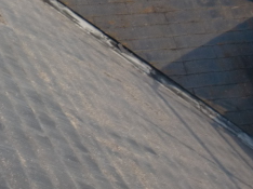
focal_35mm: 104
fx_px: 759
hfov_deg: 18.5
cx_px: 17
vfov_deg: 14.1
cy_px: 45
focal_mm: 6.66
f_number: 3.9
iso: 64
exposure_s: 1/125
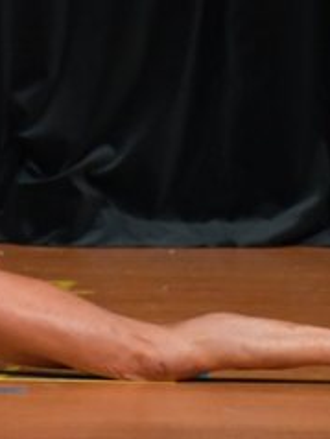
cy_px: 30
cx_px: -182
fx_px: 14883
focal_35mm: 1173
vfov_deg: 1.7
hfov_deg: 1.3
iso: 4000
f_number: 5.6
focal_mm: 250
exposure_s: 1/400
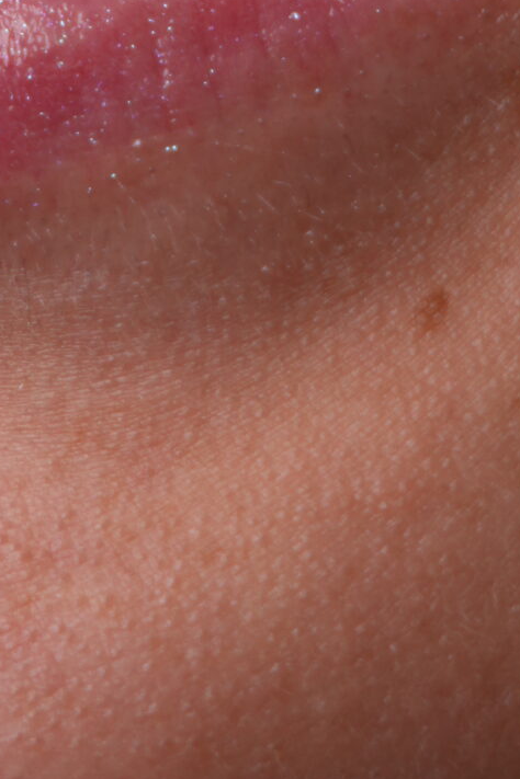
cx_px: -55
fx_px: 7293
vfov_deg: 6.1
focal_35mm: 337
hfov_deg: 4.1
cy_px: -285
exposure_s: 1/250
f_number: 5.6
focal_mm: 62.3
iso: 320
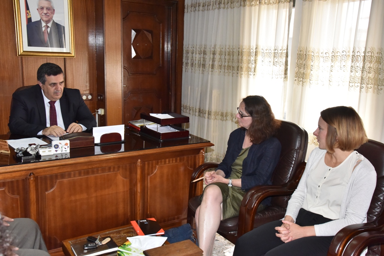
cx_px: 192
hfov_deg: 50.7
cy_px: 128
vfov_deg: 35.1
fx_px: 405
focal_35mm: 38
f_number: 10
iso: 3200
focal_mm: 38
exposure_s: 1/250
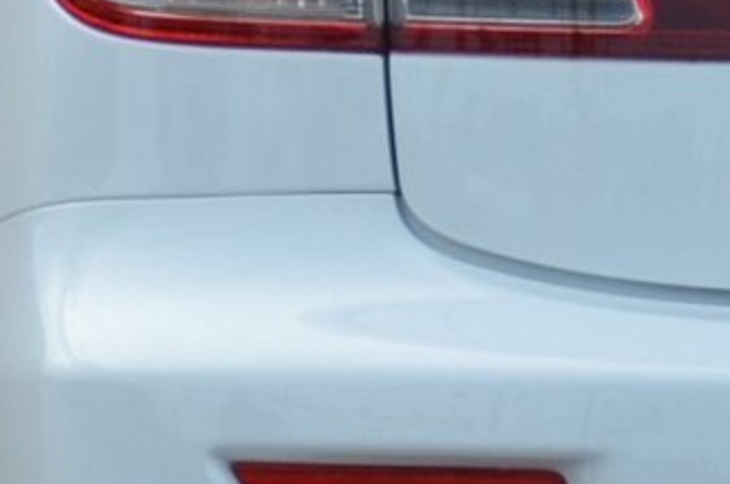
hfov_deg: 1.7
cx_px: 1647
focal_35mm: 1215
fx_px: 24598
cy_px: 52
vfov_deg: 1.1
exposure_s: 1/1000
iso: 400
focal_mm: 105
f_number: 5.3
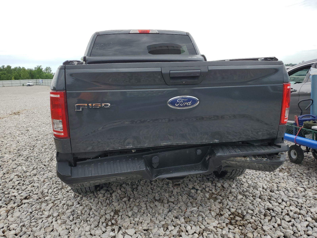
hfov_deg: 67.3
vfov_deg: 53.1
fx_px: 238
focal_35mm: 26
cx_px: 158
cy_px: 119
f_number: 1.5
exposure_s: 1/1000
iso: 50
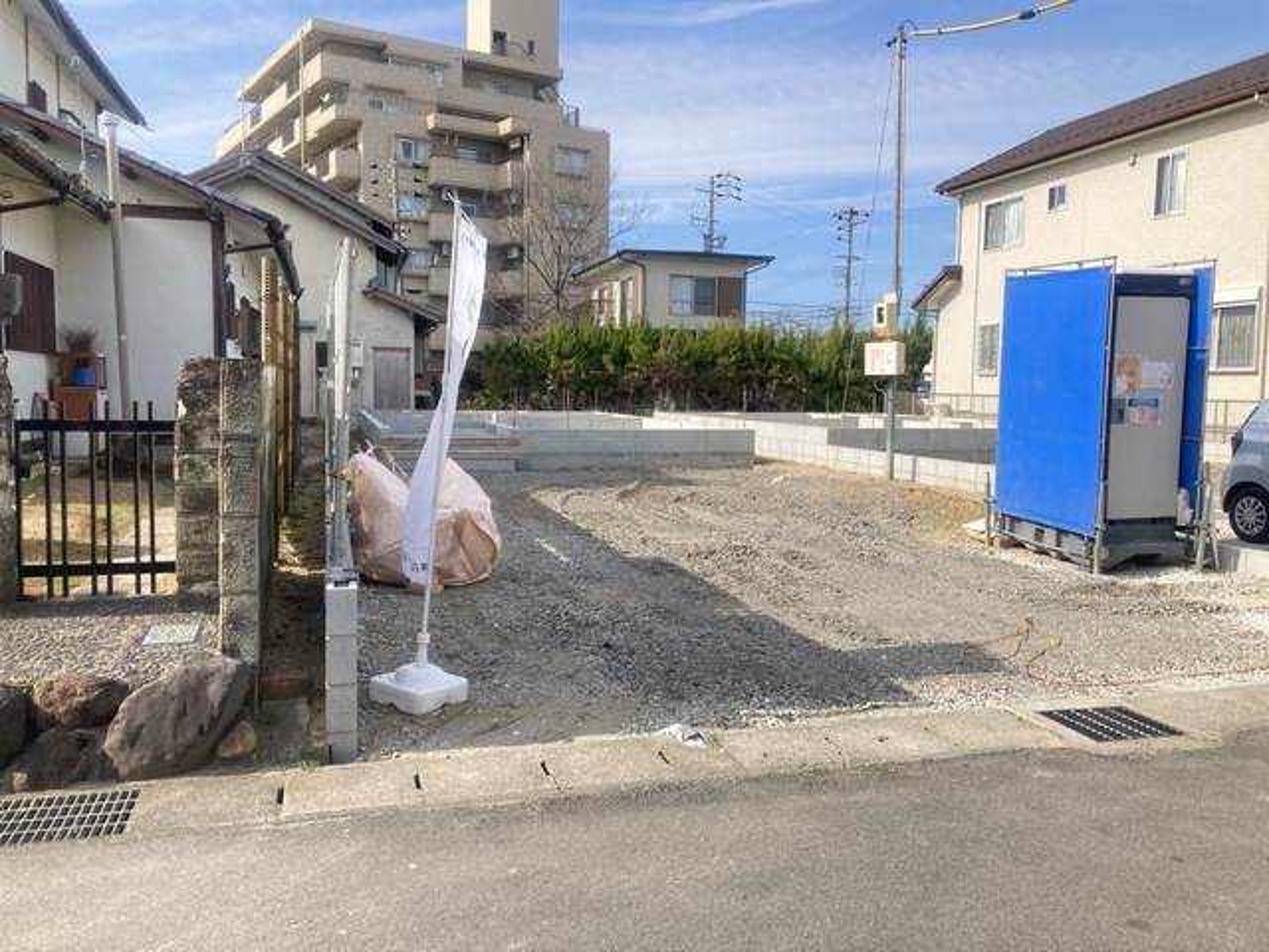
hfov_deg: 63.4
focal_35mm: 28
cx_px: 634
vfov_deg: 49.7
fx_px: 1026
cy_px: 476
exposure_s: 1/1297
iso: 20
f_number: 1.8
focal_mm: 3.99
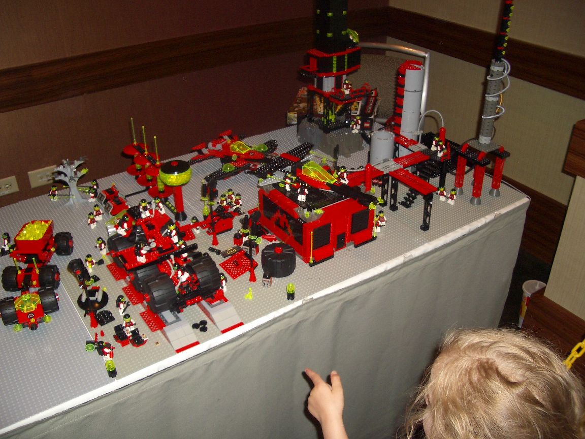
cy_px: 220
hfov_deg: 52.6
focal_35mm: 35
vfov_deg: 40.7
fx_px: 591
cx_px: 292
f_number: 2.6
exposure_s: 1/60
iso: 100
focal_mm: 5.8
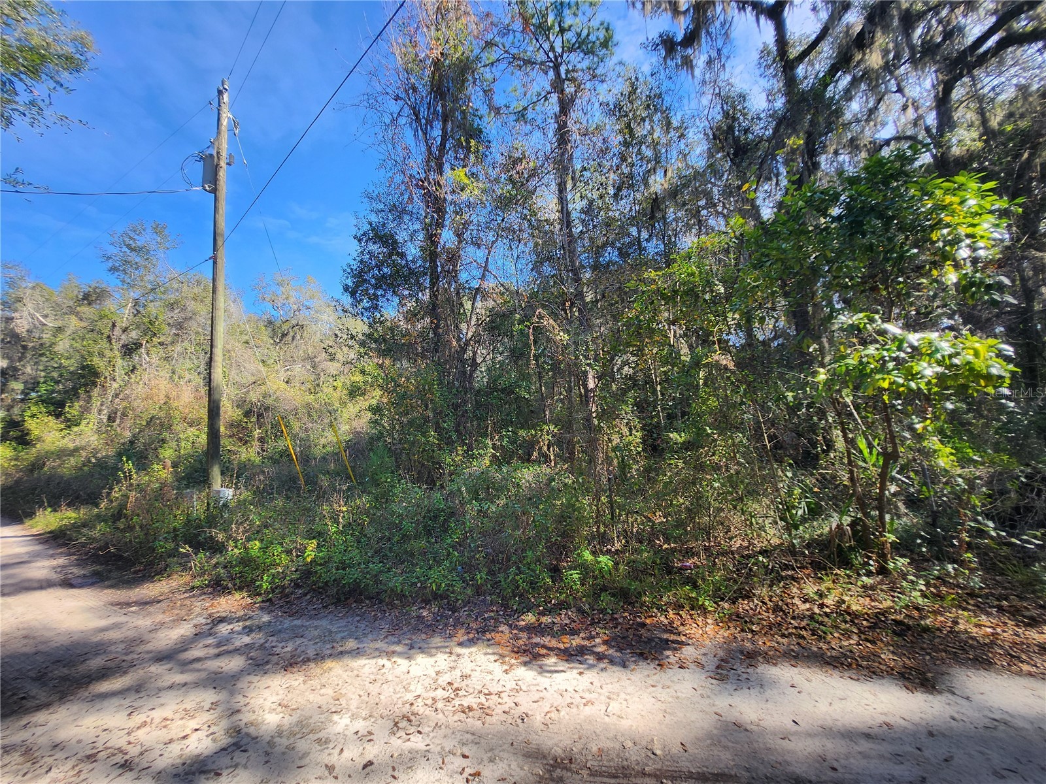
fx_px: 393
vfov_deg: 89.9
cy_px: 392
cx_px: 523
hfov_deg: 106.2
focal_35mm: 13
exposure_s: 1/241
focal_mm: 1.7
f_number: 2.2
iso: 32
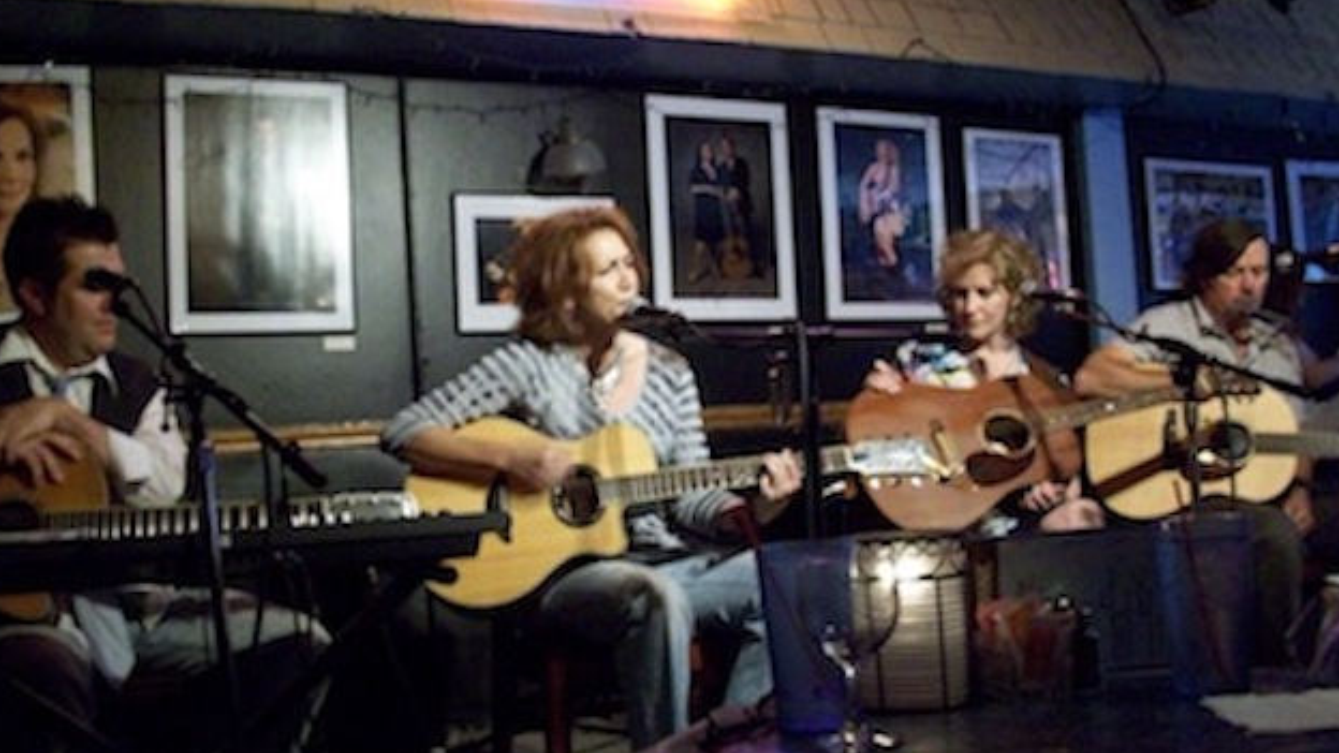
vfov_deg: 31.1
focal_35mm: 38
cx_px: 672
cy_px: 320
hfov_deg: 52.8
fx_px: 1349
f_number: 2.8
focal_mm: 5.7
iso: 320
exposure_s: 1/8
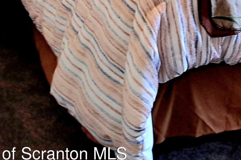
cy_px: -118
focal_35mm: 83
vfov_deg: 14.6
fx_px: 556
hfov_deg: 22.8
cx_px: 277
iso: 160
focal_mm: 5.23
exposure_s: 1/60.2
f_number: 1.8
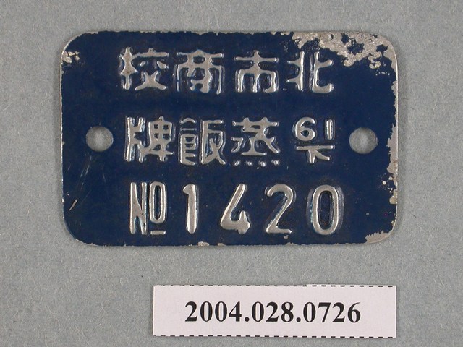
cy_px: 174
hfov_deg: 12.8
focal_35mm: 154
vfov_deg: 9.6
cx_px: 232
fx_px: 2060
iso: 100
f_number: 5.1
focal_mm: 32
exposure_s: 1/47.7
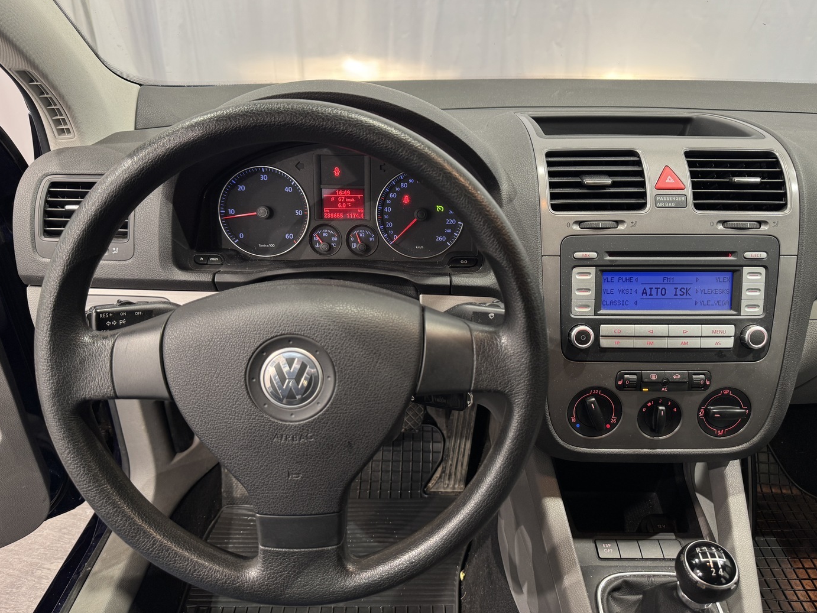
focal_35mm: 25
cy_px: 313
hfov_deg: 69.4
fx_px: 590
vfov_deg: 54.9
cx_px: 422
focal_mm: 6.76
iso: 125
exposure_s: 1/50
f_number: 1.78
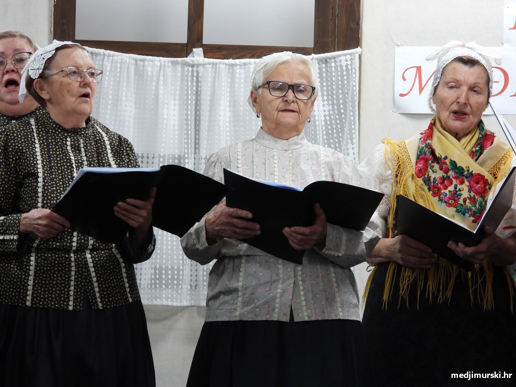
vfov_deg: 4.6
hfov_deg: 6.2
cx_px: 258
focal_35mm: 320
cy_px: 194
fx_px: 4770
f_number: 4.5
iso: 450
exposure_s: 1/30
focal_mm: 57.5
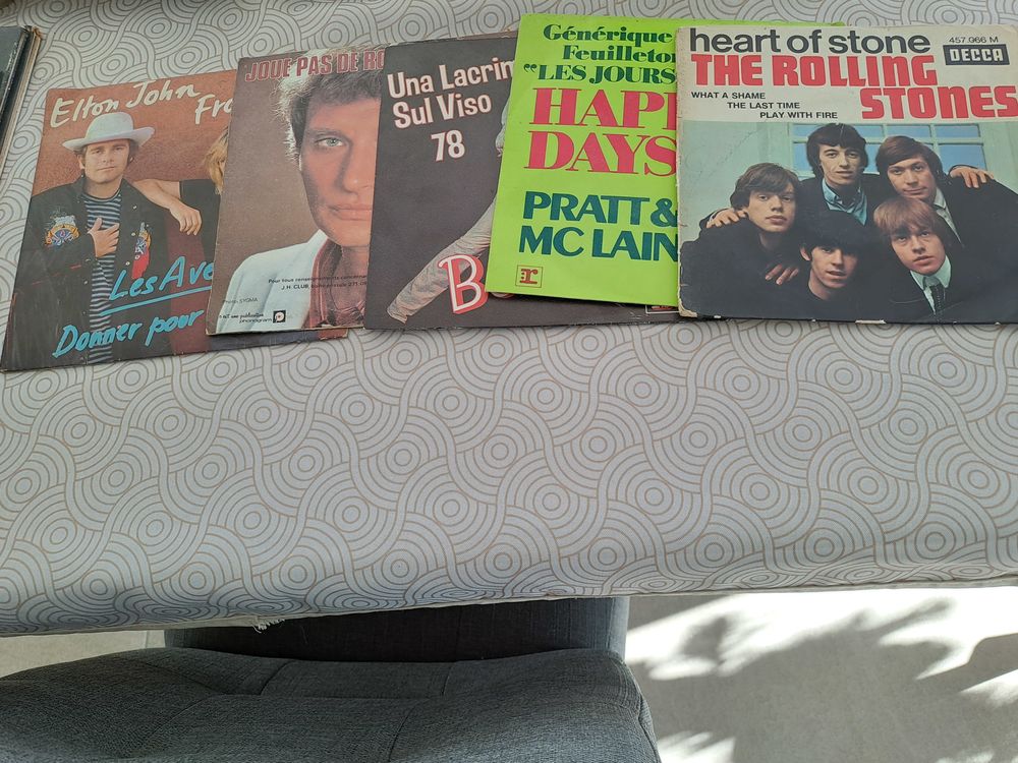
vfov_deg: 54.9
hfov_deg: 69.4
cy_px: 382
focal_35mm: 25
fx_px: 735
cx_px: 509
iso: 32
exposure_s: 1/50
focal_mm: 4.65
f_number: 1.8
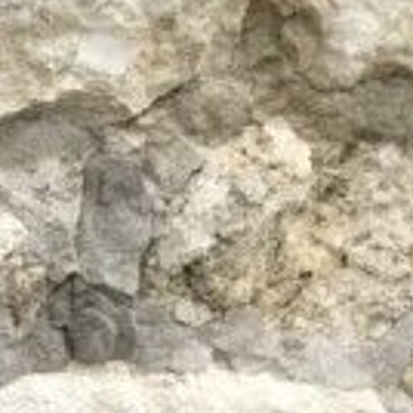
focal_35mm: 163
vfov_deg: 9.7
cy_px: 915
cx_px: -777
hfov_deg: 9.0
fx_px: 2200
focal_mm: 3.3
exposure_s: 1/460
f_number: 2.4
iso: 25
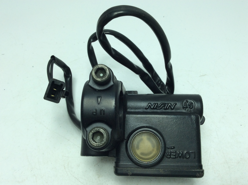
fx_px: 229
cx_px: 124
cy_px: 92
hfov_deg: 56.9
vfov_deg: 44.1
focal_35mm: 32
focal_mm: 3.3
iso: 32
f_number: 2.4
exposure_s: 1/381
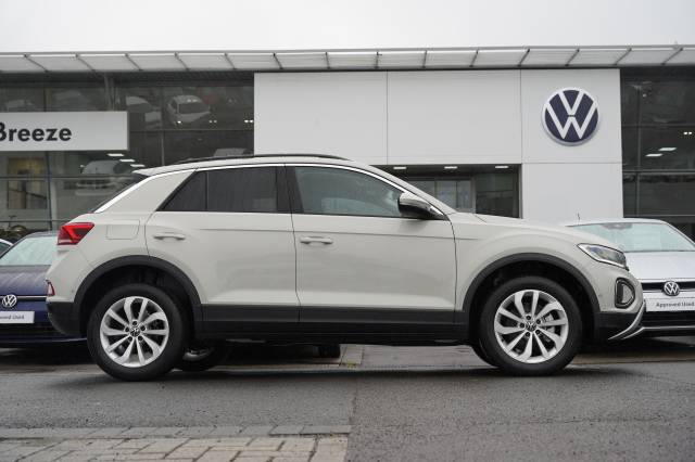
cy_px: 231
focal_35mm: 46
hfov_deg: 42.3
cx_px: 348
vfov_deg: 28.9
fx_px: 897
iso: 100
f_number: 4.5
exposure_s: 1/80
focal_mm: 46.5
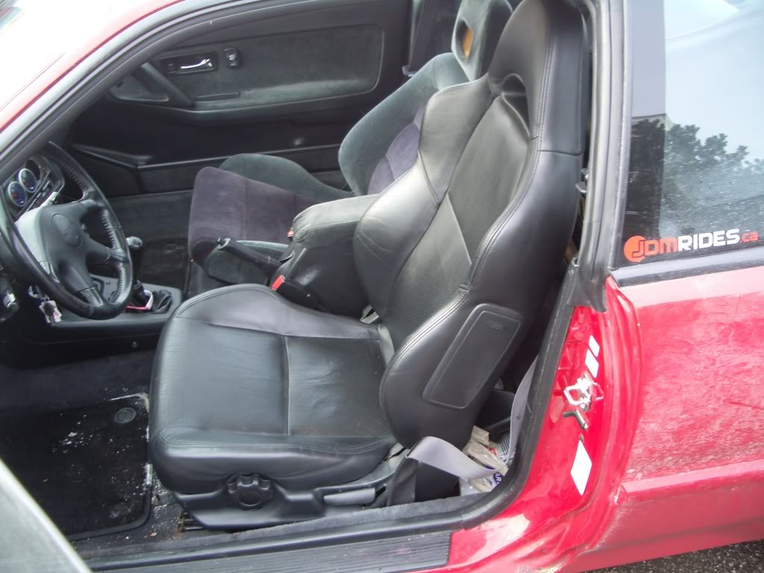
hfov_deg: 52.6
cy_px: 286
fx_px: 772
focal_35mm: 35
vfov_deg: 40.7
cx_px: 382
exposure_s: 1/60
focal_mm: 5.8
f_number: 2.6
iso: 100
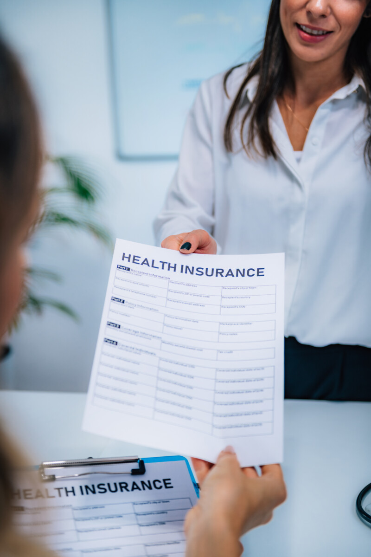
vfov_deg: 35.6
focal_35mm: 56
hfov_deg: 24.2
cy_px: 278
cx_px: 186
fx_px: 866
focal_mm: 56
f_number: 2.8
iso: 100
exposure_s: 1/200
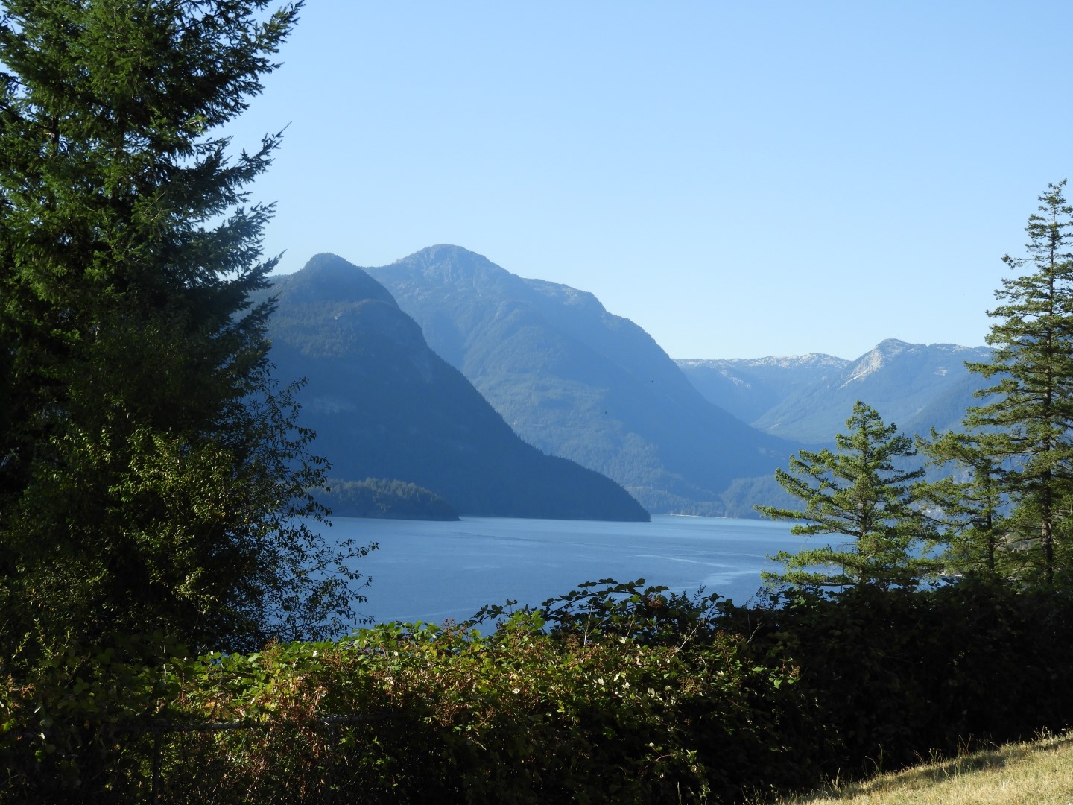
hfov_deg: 24.4
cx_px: 536
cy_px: 402
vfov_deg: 18.4
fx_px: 2480
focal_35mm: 80
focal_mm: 14.3
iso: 100
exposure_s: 1/400
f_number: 4.5
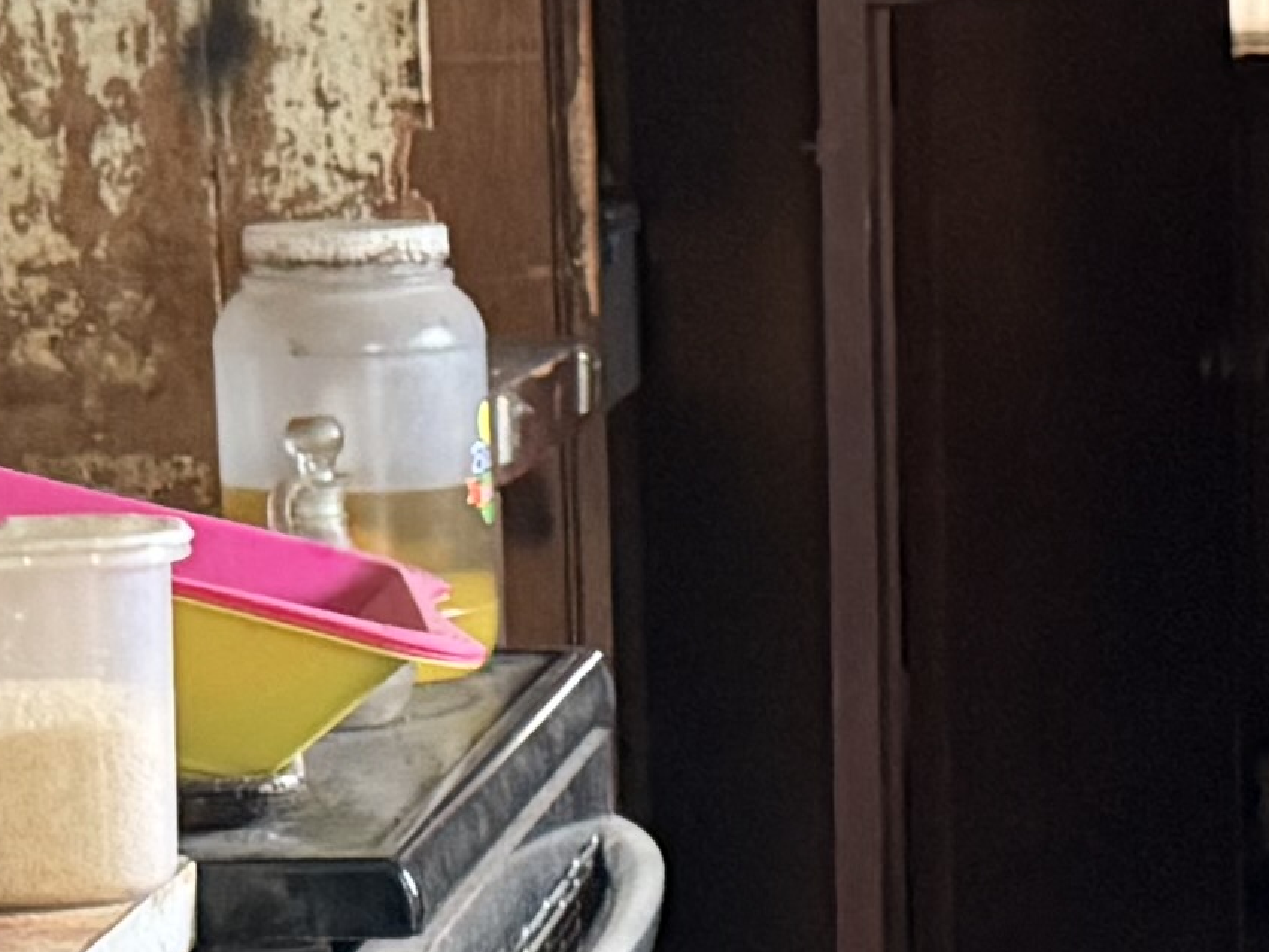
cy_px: 956
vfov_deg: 9.2
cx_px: 1303
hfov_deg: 12.1
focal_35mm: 161
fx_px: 5905
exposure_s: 1/31
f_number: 1.78
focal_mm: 6.76
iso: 800
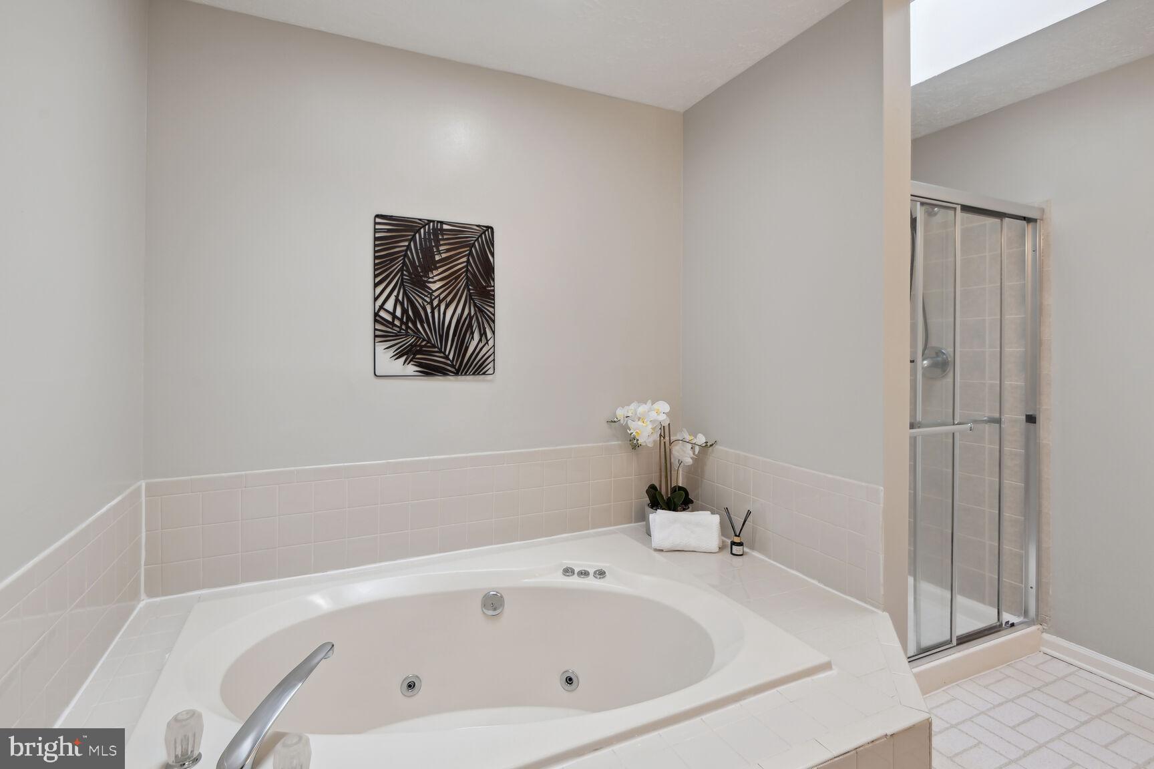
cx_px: 577
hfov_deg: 96.7
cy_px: 384
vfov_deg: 73.7
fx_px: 513
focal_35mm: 16
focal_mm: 16
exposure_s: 1/20
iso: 200
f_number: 8
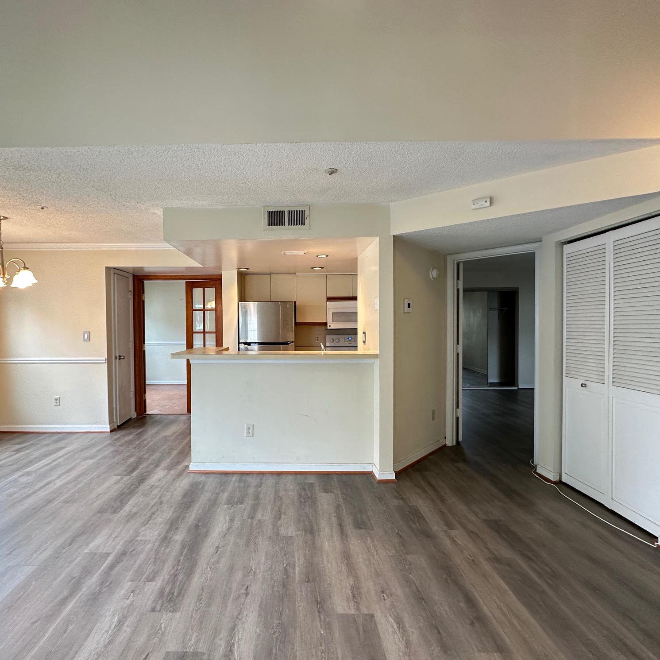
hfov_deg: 83.5
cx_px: 287
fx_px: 367
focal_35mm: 17
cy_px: 328
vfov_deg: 84.0
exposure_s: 1/60
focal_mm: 2.22
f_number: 2.2
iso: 160
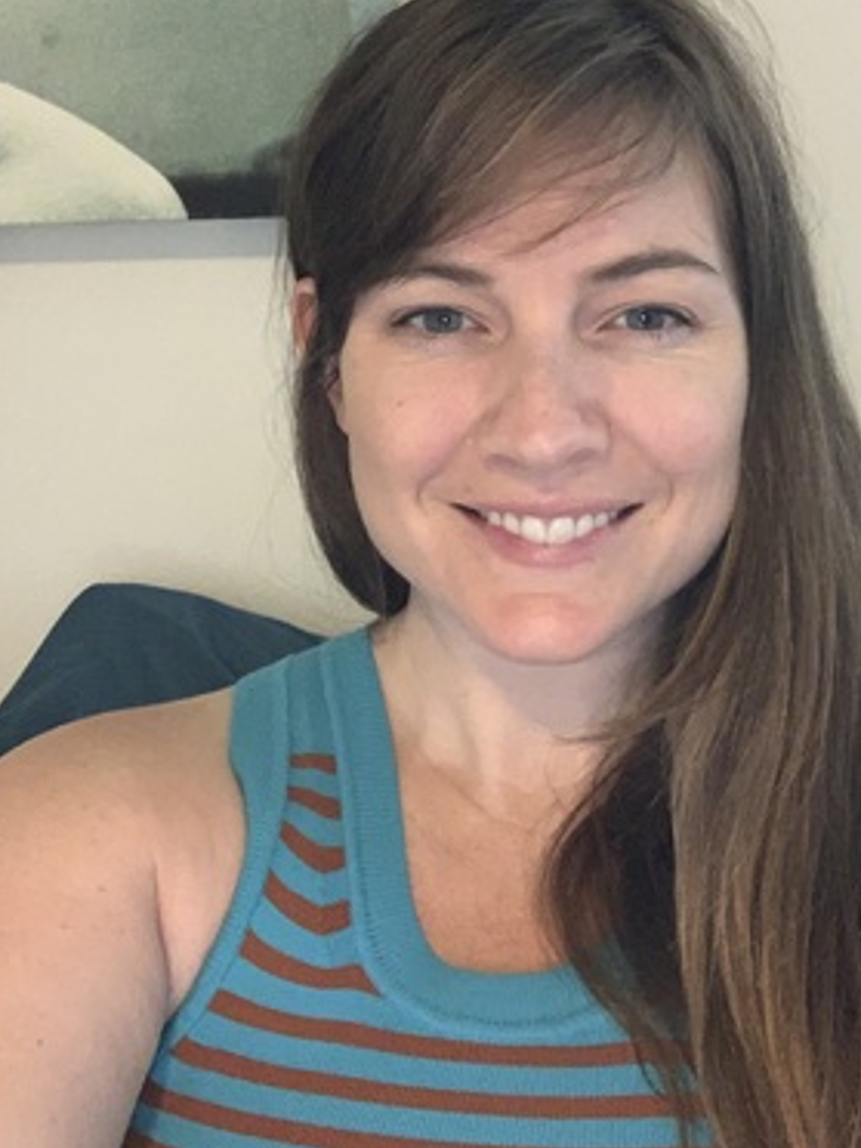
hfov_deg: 33.4
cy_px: 478
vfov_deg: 43.7
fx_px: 1426
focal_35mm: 43
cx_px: 539
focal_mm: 2.87
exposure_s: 1/30
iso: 320
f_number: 2.2
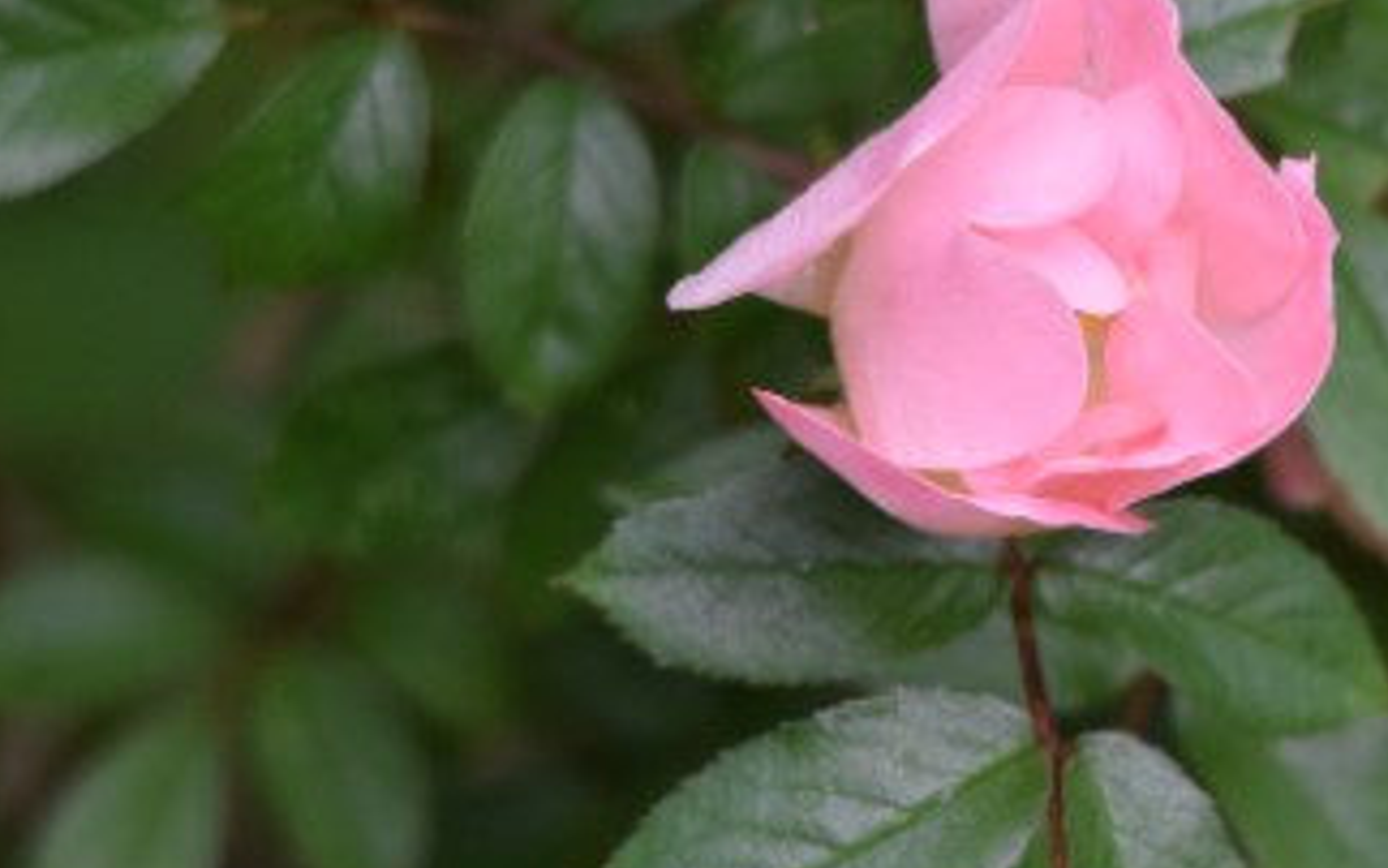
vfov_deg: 1.0
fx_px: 48919
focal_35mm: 1293
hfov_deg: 1.6
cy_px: 305
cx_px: 1113
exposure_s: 1/1000
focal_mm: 380
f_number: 7.1
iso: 1600
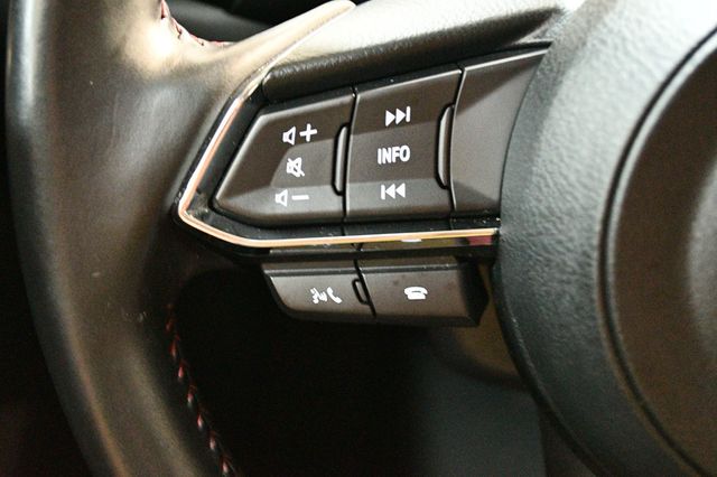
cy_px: 238
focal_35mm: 48
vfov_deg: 28.0
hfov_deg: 41.1
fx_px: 955
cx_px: 358
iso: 12800
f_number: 4.8
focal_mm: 32
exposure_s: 1/8
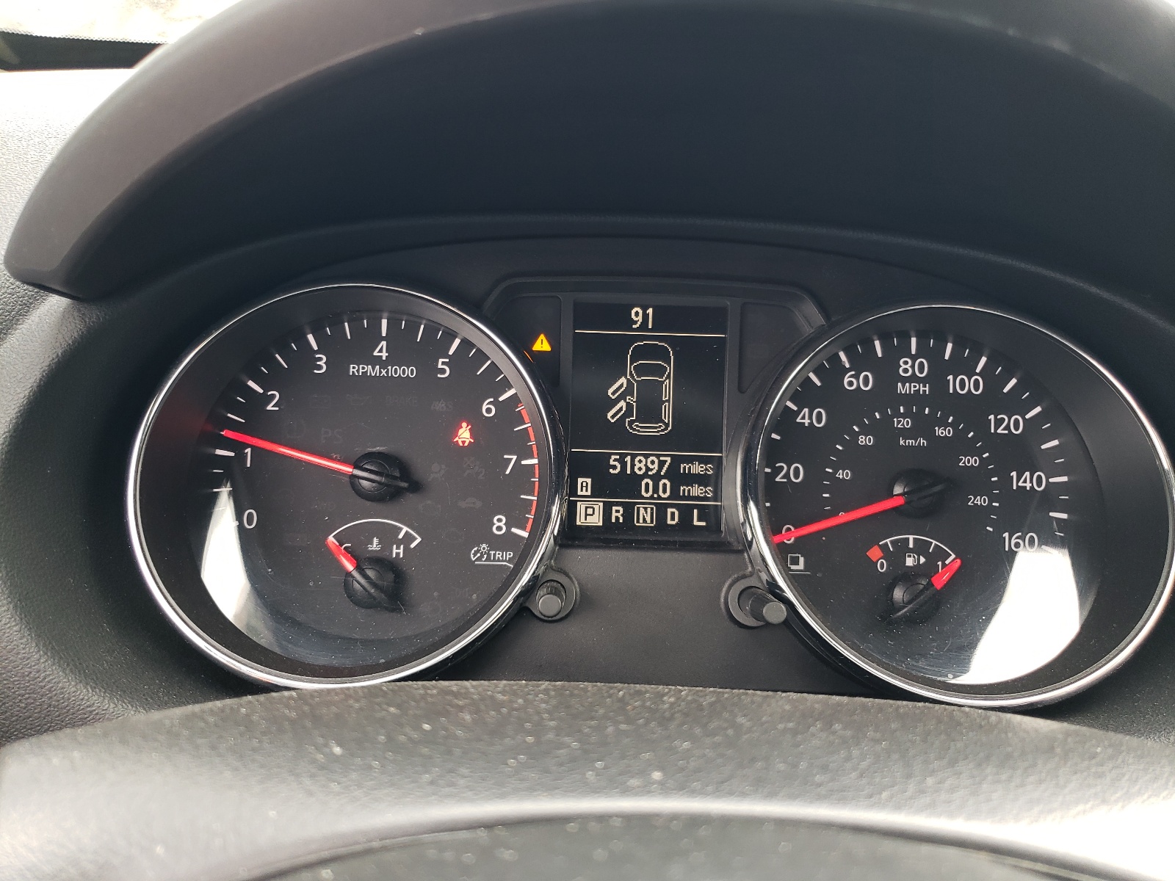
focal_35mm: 26
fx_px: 883
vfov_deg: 53.1
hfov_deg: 67.3
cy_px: 440
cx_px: 588
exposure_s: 1/60.2
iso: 60
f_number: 1.5
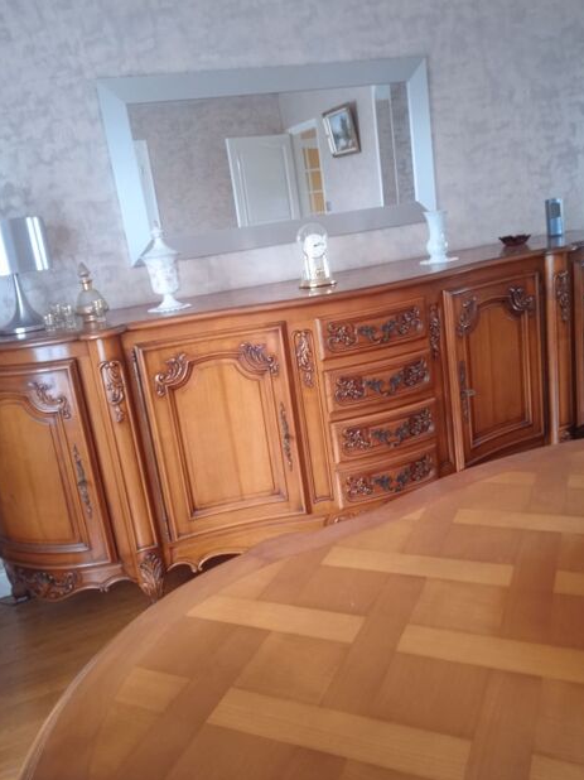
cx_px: 299
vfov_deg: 61.7
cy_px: 381
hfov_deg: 48.2
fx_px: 653
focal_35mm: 29
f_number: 2.2
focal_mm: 3.43
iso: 764
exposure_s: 1/16.7
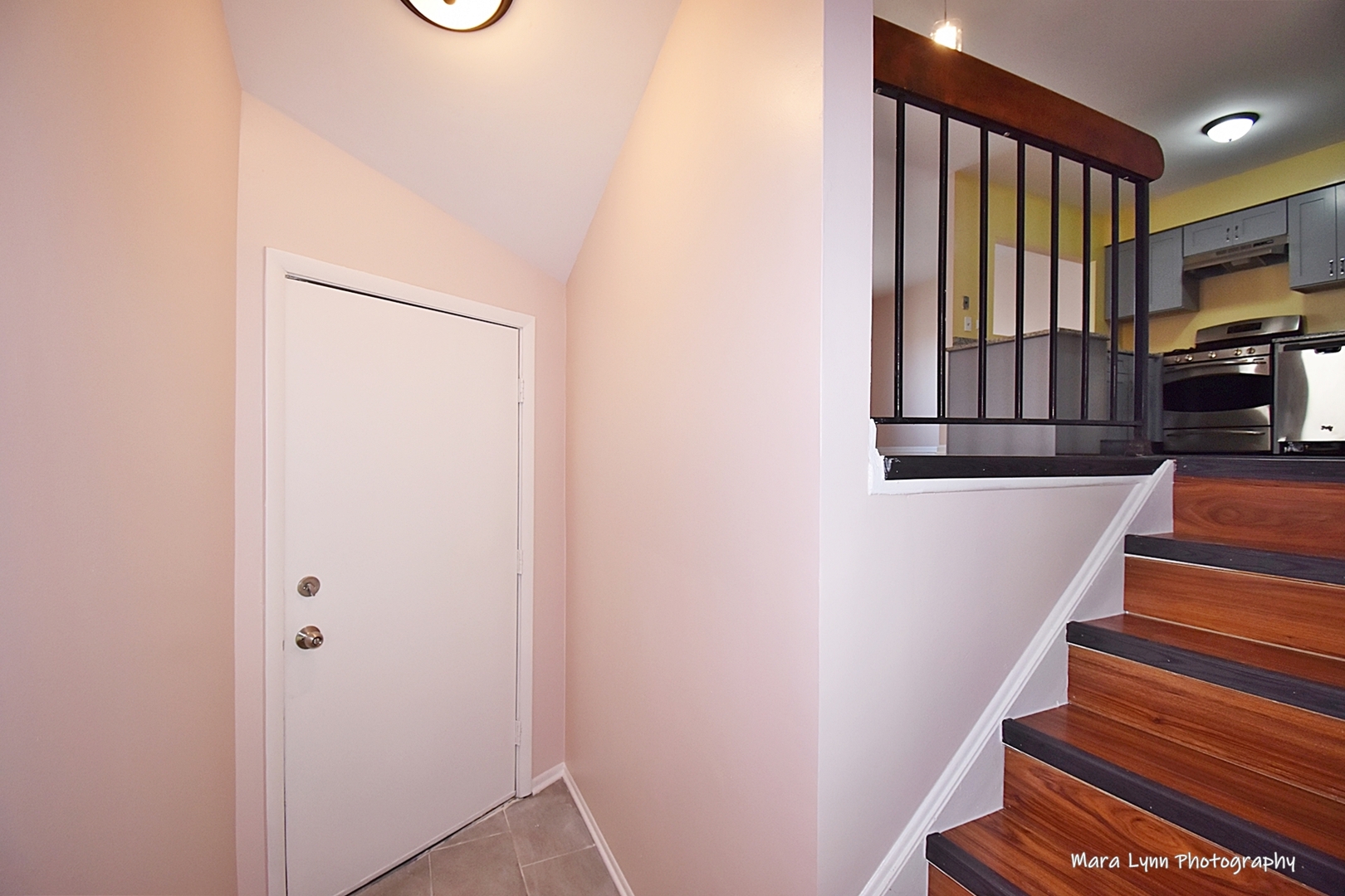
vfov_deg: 77.3
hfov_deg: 100.4
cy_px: 448
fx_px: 560
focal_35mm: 15
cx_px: 672
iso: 720
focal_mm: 10
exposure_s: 1/100
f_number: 5
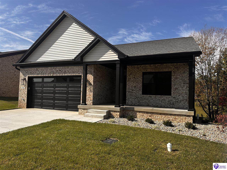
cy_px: 85
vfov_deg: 56.8
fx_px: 157
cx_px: 114
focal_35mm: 24
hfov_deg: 71.6
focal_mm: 6.86
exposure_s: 1/3597
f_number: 1.78
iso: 80
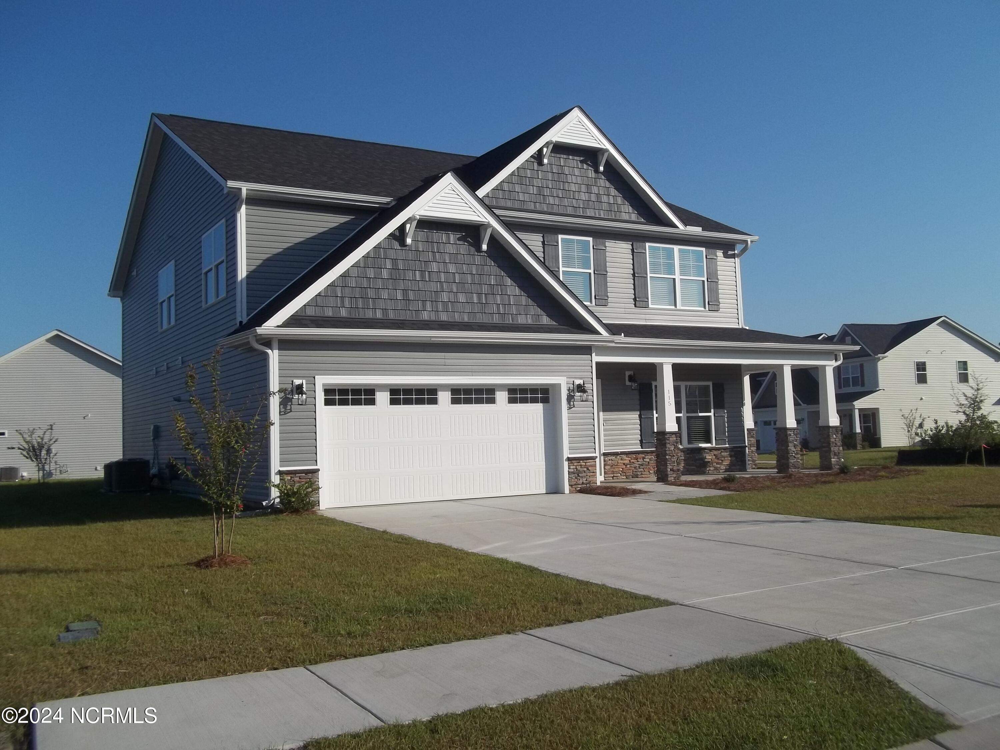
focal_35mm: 32
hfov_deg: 56.8
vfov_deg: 44.2
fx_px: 924
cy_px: 375
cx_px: 500
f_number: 8.8
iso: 64
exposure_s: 1/250
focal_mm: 5.7
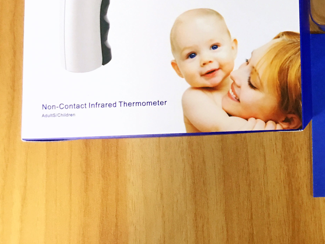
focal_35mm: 63
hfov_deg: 28.5
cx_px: 338
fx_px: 591
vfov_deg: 22.1
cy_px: -17
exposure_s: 1/17
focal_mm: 4.15
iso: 100
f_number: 2.2
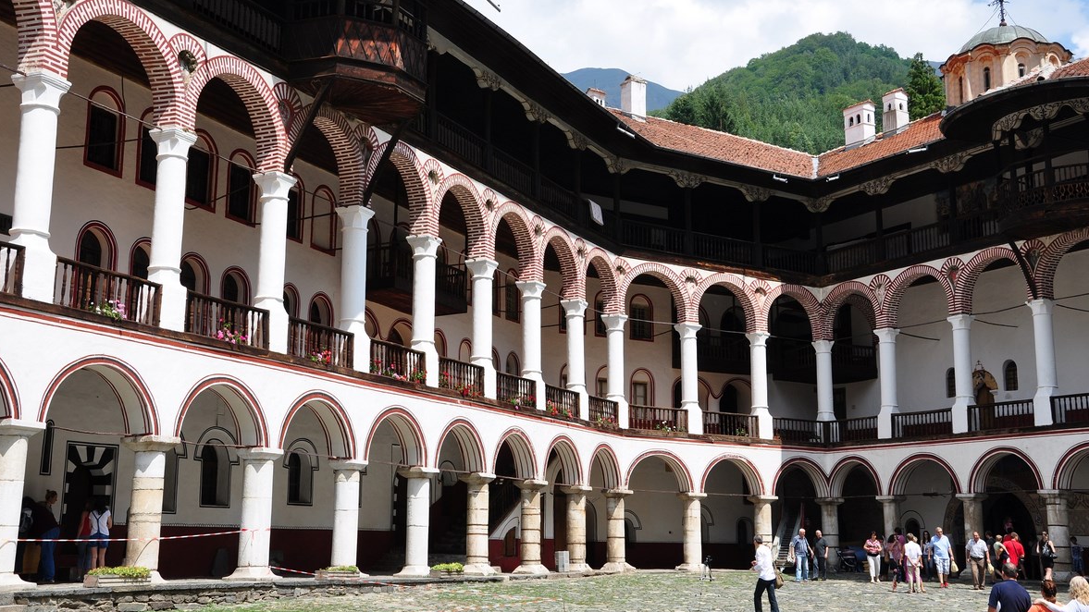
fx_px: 1386
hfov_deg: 42.9
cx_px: 549
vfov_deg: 24.9
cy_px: 263
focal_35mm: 48
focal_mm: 30
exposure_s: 1/400
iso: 200
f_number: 10
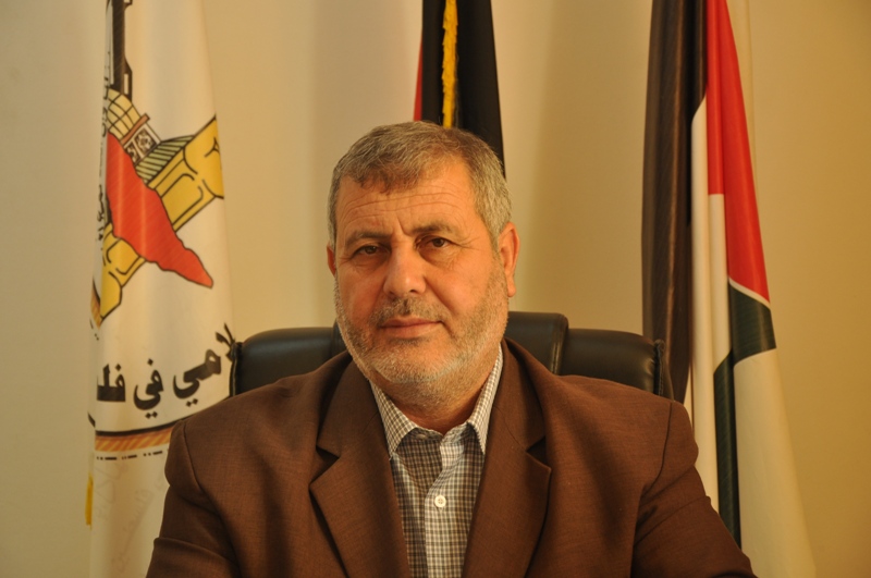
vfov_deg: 14.7
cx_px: 436
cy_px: 289
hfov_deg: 21.9
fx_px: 2247
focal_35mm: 93
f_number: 5.3
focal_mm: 62
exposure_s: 1/20
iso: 320
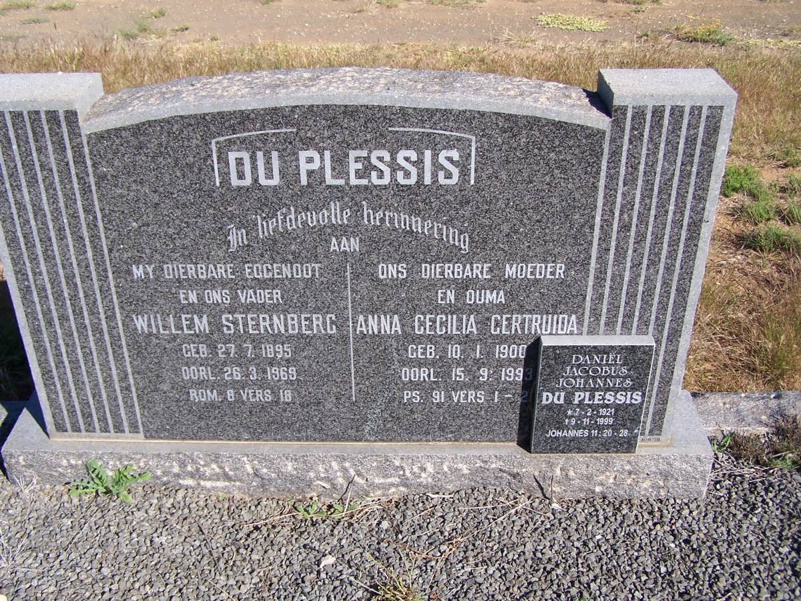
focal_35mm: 38
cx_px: 400
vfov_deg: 37.7
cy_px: 300
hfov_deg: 49.0
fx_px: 879
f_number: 4
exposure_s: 1/750
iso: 80
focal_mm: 6.3
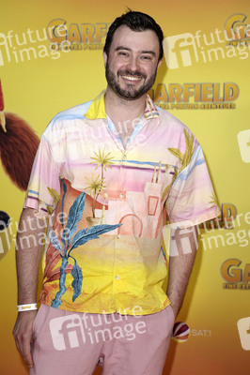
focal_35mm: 105
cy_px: 188
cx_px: 125
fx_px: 1096
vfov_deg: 19.5
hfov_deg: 13.0
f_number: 5.6
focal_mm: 105
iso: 640
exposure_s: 1/250
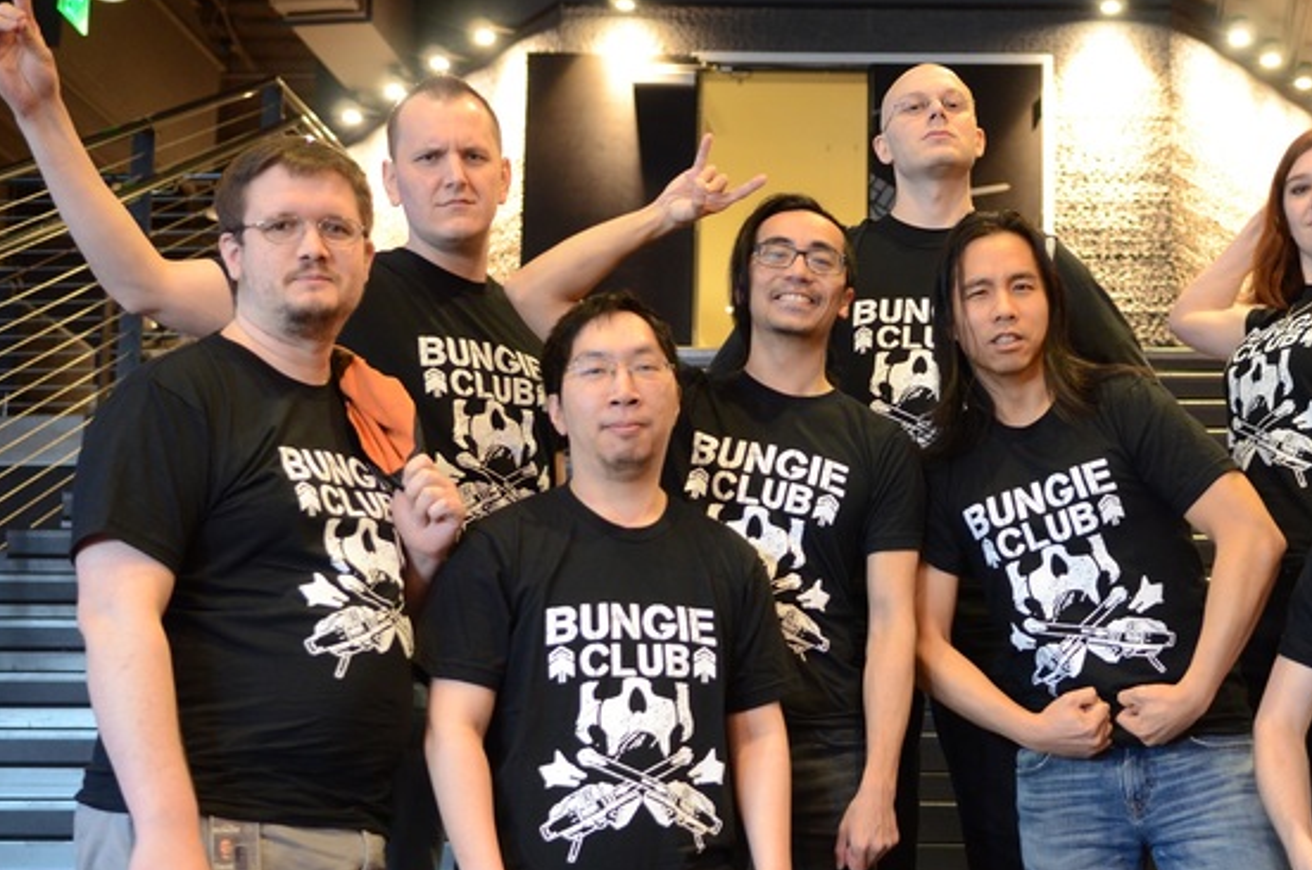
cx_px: 849
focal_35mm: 61
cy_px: 536
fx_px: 2207
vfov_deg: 22.3
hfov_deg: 32.9
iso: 1250
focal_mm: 31
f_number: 2.8
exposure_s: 1/15
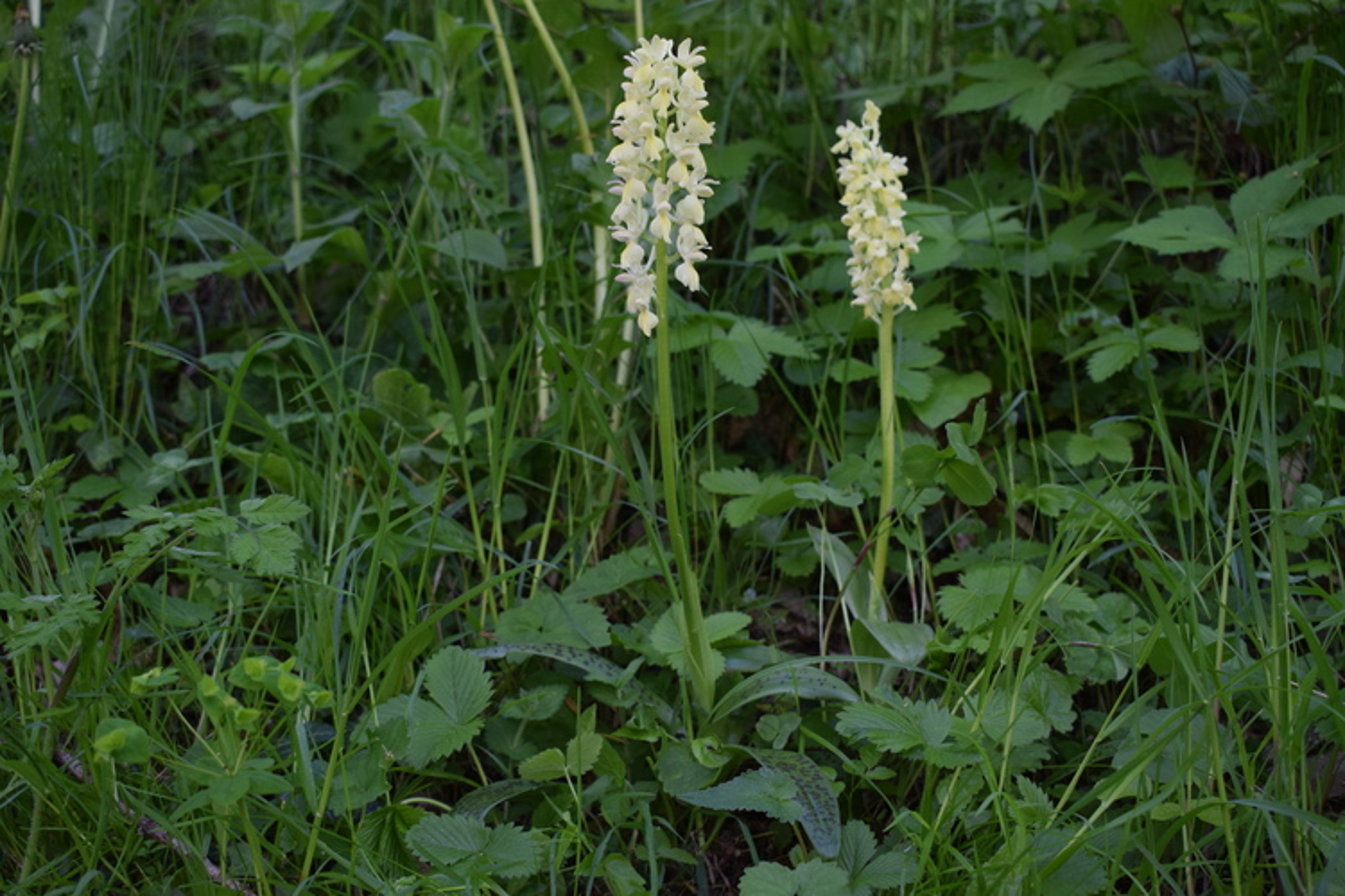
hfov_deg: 38.9
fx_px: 1905
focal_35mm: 51
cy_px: 448
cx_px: 672
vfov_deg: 26.5
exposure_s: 1/125
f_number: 5.6
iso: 450
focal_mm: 34
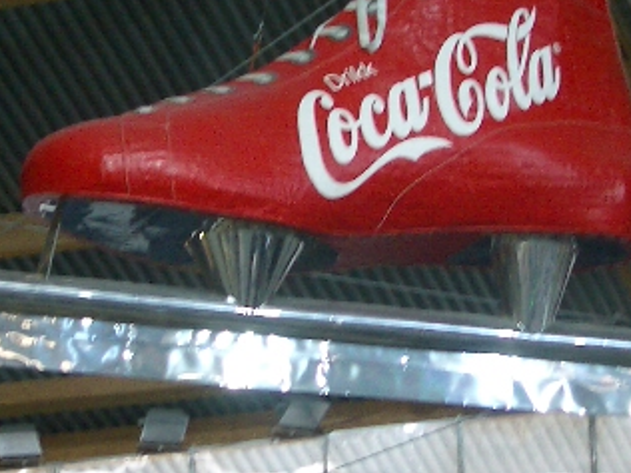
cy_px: 178
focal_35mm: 133
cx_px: 325
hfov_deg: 14.8
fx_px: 2424
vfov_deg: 11.1
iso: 100
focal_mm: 6.8
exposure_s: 1/8
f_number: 2.8
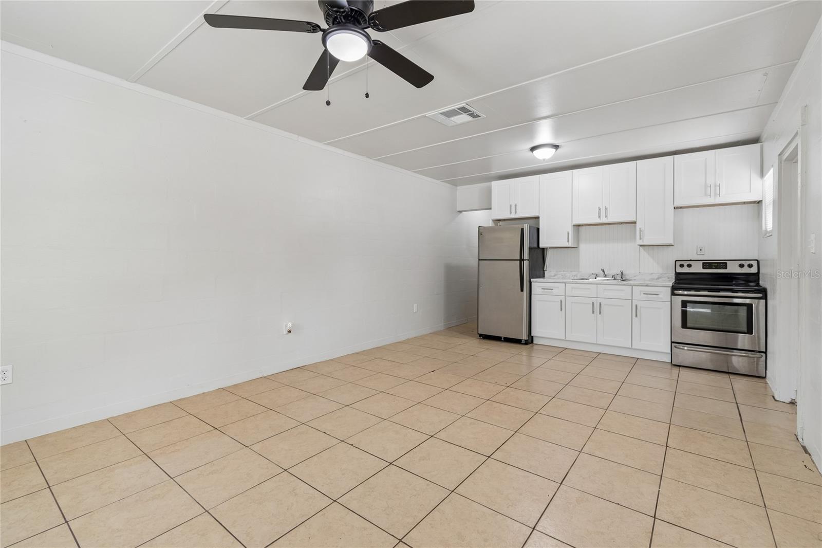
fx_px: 342
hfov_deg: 100.4
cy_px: 274
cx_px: 411
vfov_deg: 77.3
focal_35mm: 15
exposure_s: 1/10
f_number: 7.1
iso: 100
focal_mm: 10
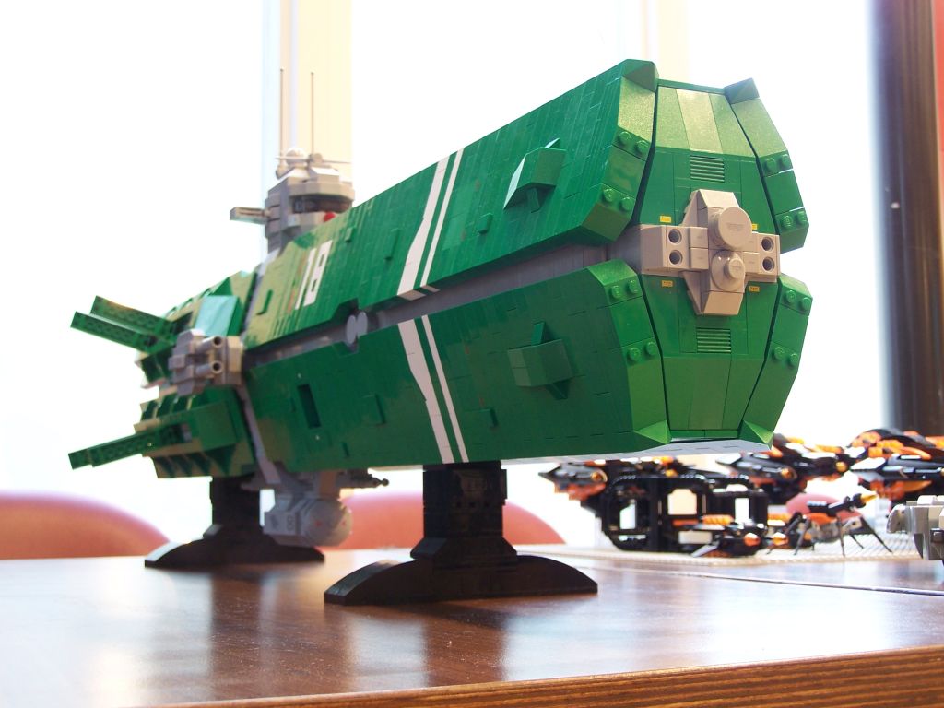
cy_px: 354
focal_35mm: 51
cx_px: 472
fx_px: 1391
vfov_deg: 28.6
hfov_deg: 37.5
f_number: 3
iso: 80
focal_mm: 8.5
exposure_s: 1/6
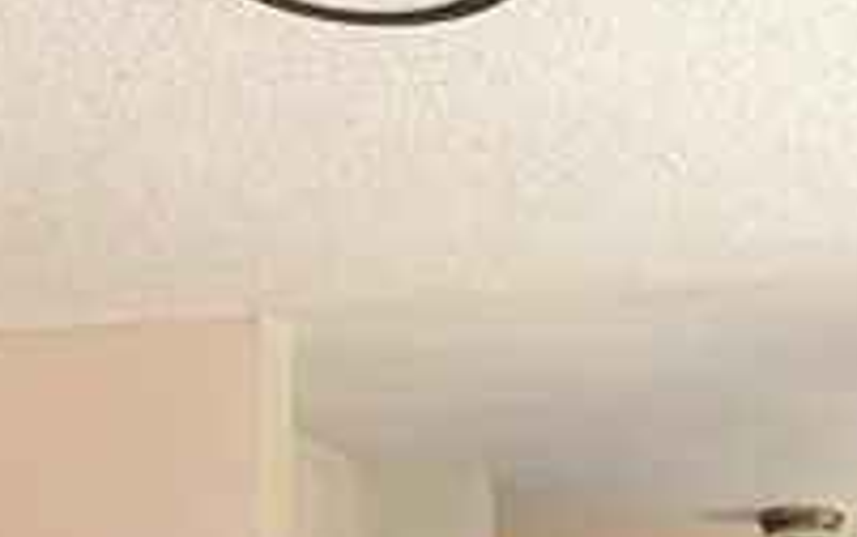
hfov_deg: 23.8
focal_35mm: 83
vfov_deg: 14.0
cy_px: 961
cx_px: 857
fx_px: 1940
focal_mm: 16
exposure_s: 1/5
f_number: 8
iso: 100
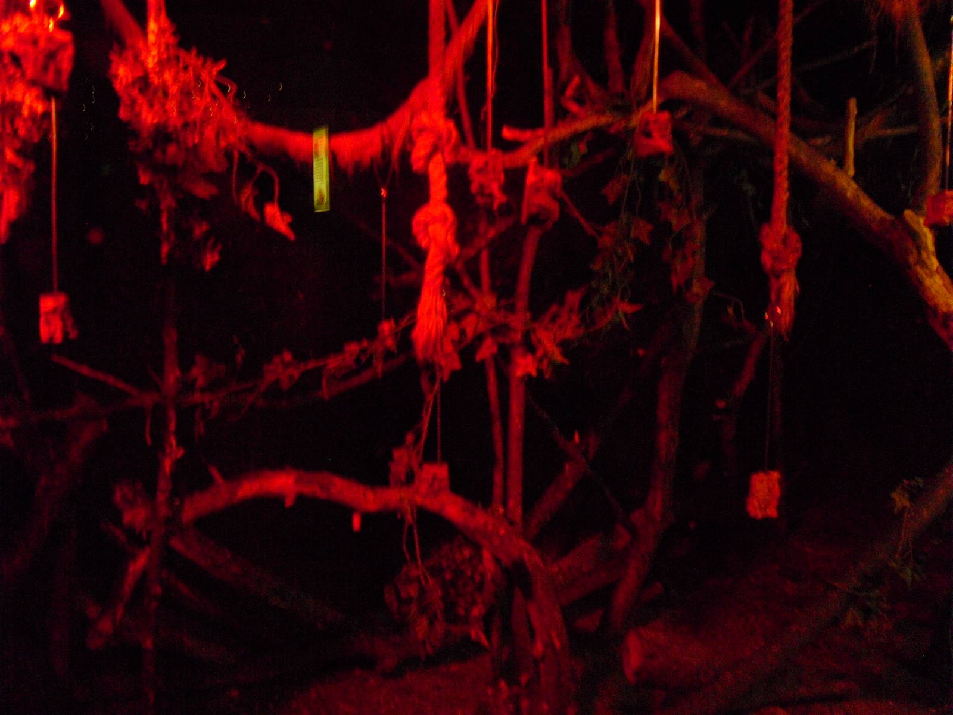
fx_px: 991
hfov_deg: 51.4
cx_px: 476
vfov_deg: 39.7
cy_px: 358
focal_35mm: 36
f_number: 3.1
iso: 800
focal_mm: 6.3
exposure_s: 1/8
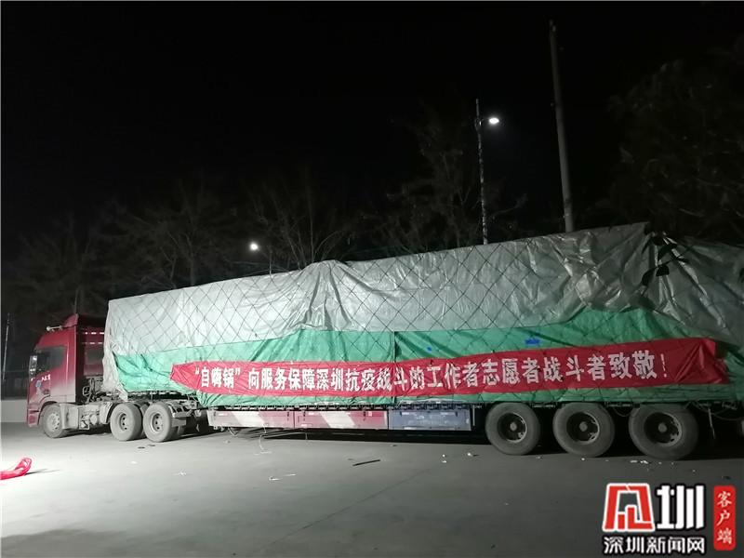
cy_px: 279
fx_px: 580
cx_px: 372
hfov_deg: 65.3
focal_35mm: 27
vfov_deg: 51.4
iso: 400
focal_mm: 3.62
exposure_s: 1/25.7
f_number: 1.8
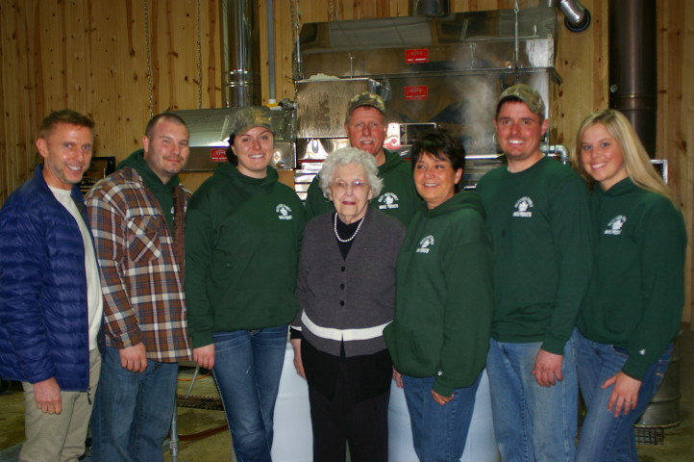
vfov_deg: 31.8
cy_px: 231
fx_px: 809
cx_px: 347
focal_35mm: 42
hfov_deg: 46.4
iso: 200
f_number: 4
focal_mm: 28
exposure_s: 1/45
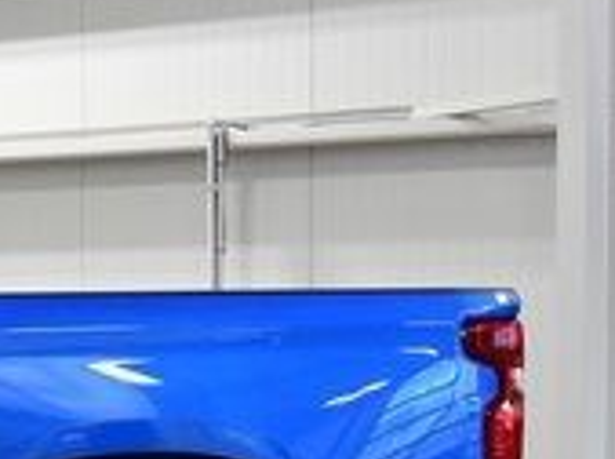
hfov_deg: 11.5
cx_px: -535
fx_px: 2816
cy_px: 490
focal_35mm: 159
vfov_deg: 9.2
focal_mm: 29
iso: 1600
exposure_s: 1/60
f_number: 7.1
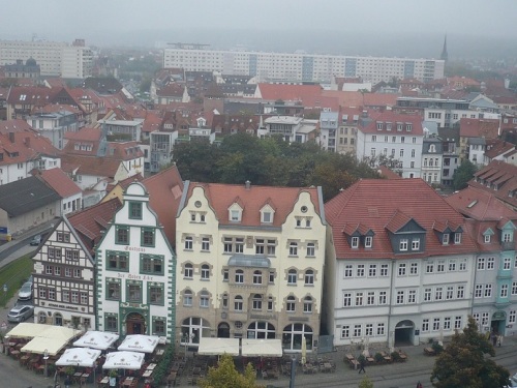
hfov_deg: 34.9
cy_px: 194
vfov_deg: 26.6
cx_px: 258
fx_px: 821
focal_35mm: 55
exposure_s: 1/160
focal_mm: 6.6
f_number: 3
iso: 100
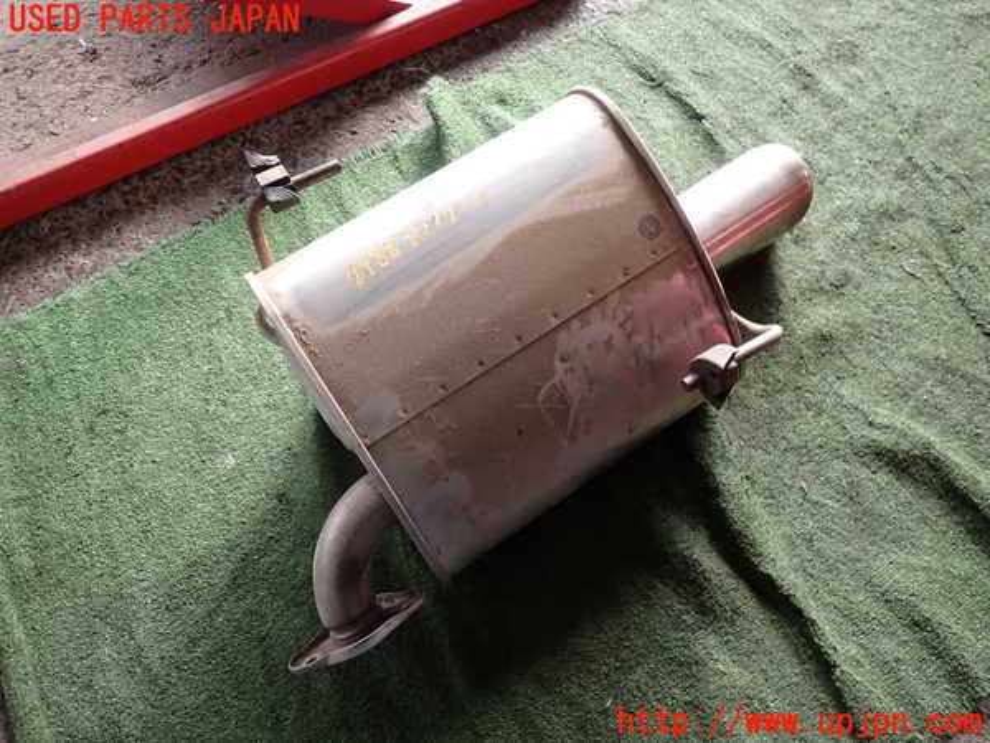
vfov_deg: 54.9
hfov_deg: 69.4
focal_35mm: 25
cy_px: 372
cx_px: 495
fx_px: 715
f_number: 2
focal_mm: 4.5
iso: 100
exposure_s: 1/100
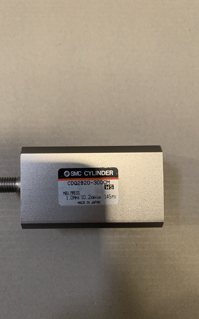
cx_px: 86
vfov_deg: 66.5
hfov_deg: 44.4
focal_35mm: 28
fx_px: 243
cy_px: 161
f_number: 1.8
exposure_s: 1/38
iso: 400
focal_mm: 4.25
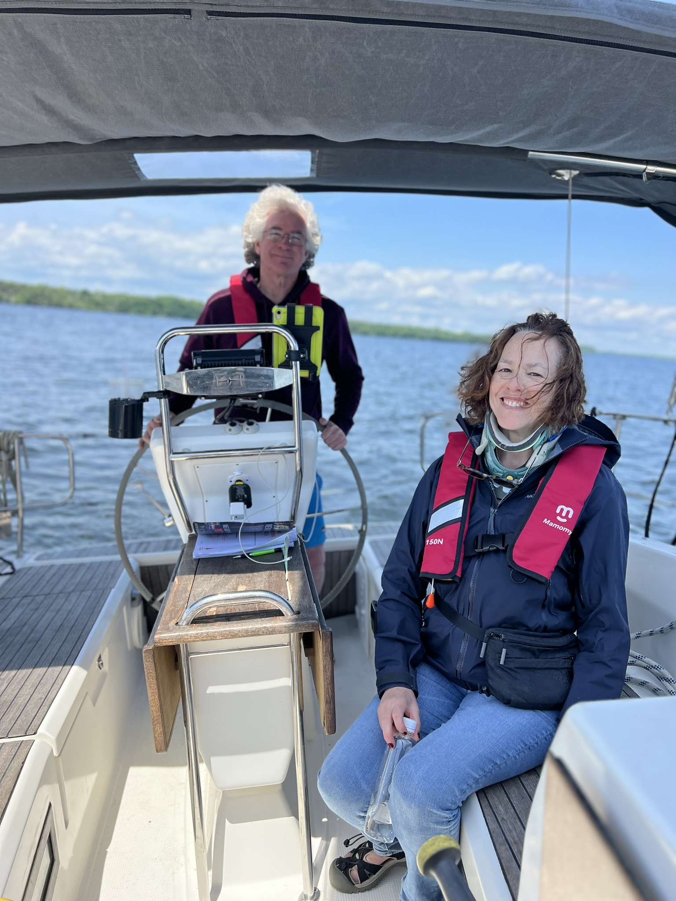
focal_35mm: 26
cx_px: 338
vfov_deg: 67.3
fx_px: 677
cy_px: 450
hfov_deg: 53.1
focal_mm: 5.7
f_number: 1.5
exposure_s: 1/2695
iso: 50
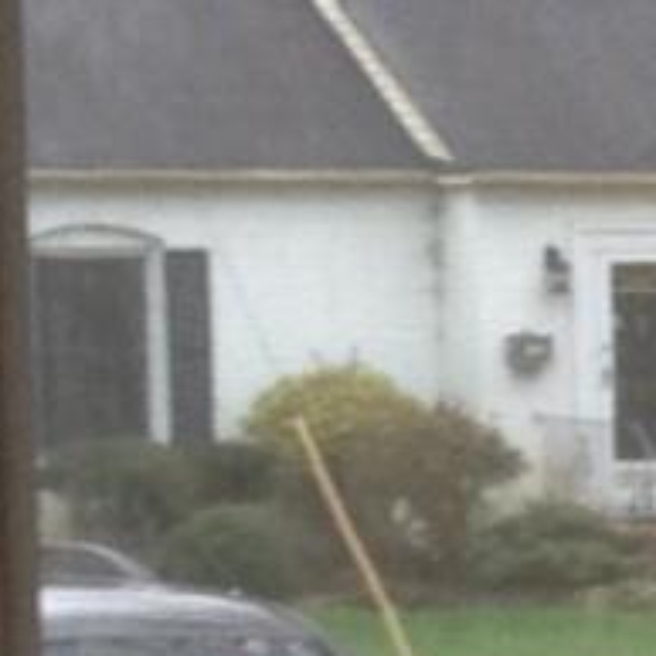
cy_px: 972
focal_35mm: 310
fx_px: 6647
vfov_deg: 5.6
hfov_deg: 5.4
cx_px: 1880
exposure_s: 1/40
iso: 50
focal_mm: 4.12
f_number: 2.4
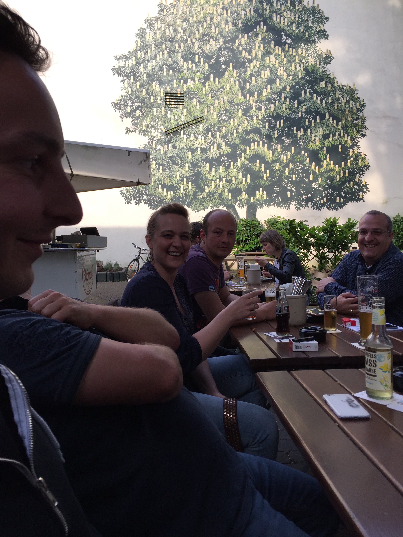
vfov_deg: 61.7
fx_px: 450
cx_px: 202
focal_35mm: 29
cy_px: 268
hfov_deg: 48.2
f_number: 2.2
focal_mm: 4.15
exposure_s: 1/344
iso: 32
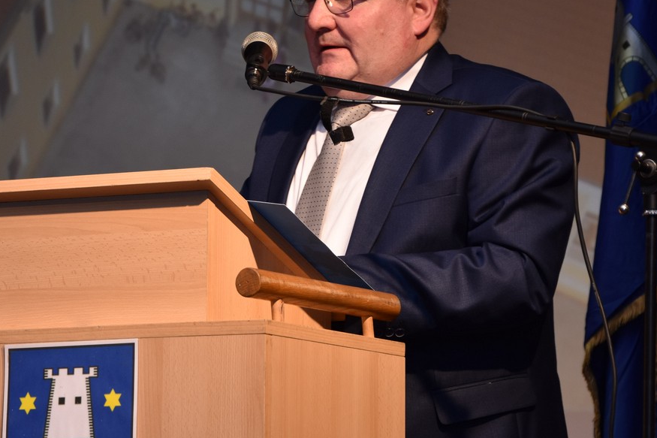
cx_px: 246
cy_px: 166
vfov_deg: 7.6
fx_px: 3284
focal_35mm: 180
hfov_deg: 11.4
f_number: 5.6
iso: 400
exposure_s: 1/60
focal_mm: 70
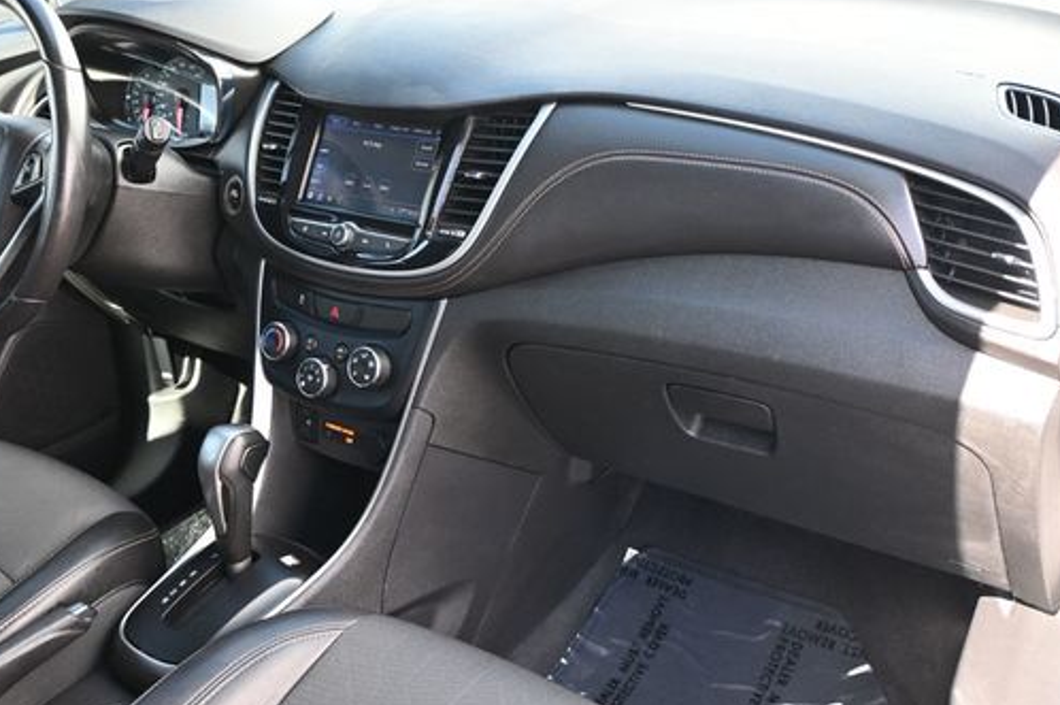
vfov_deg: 36.2
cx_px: 479
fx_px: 1078
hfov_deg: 52.3
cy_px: 386
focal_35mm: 37
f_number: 3.8
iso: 640
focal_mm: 19
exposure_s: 1/125
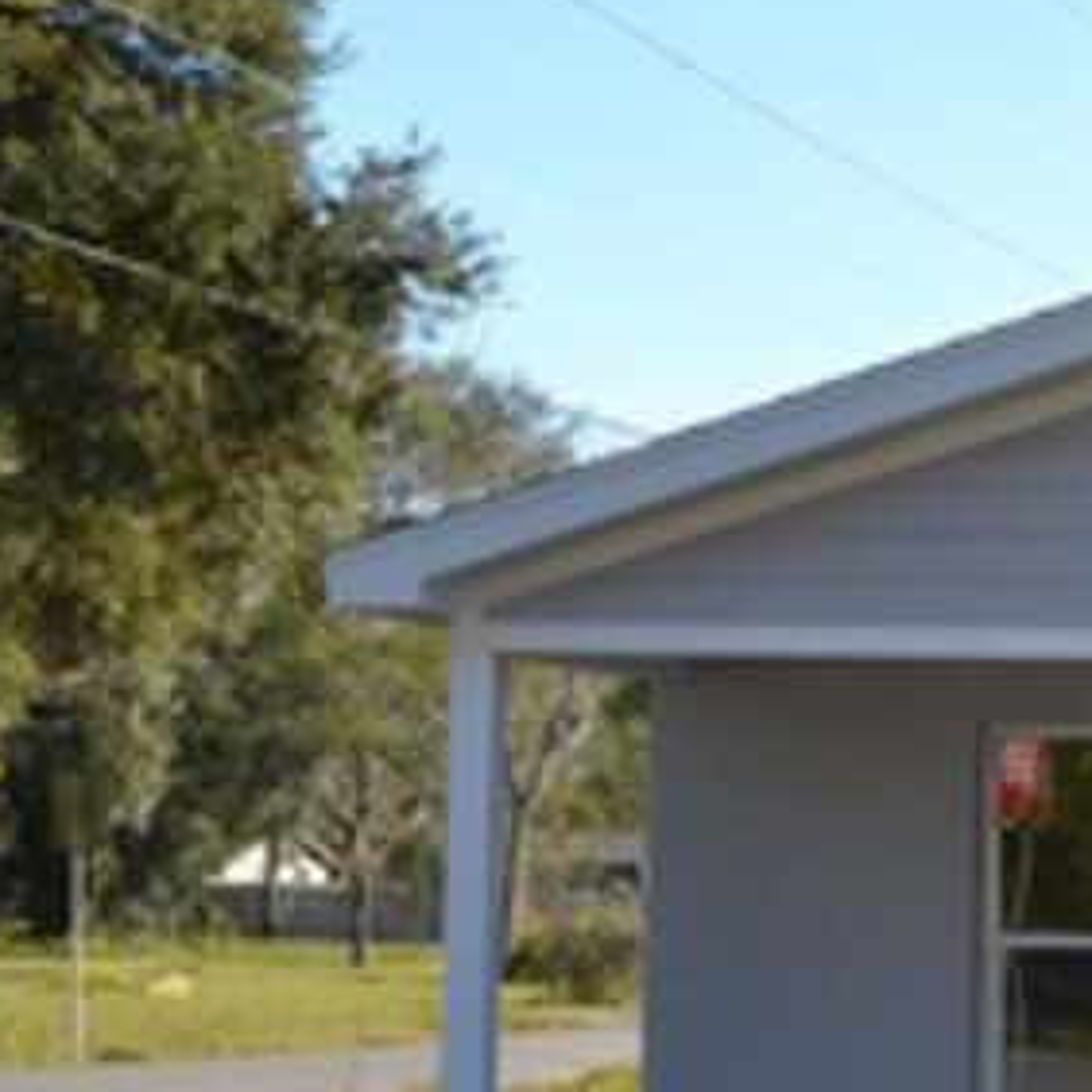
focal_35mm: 104
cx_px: 1874
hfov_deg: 14.9
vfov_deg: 16.7
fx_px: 3712
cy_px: 759
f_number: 7.1
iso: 100
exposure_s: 1/200
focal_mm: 18
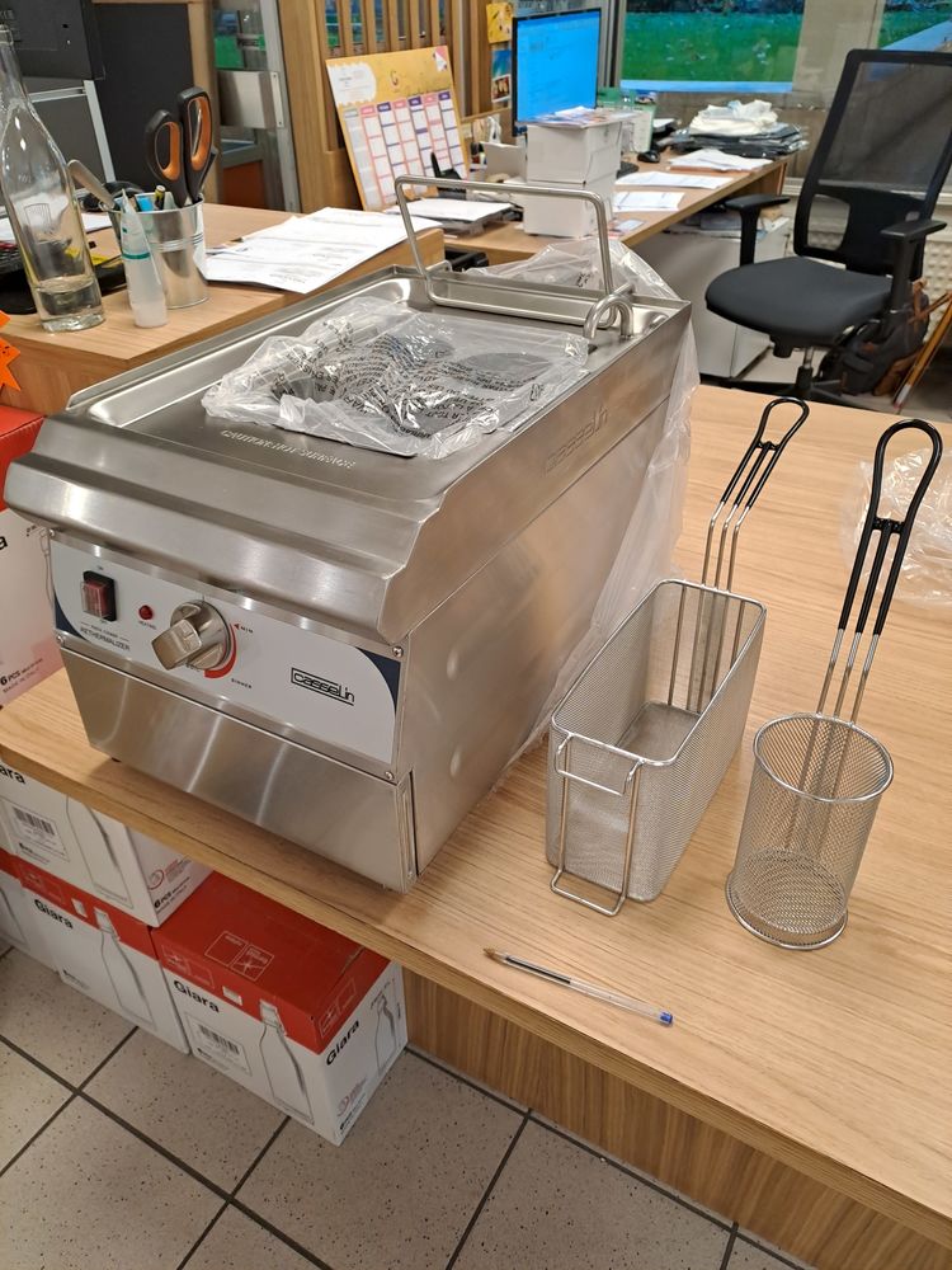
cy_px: 635
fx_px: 917
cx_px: 476
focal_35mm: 25
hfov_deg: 54.9
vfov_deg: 69.4
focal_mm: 4.65
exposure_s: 1/50
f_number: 1.8
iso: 160
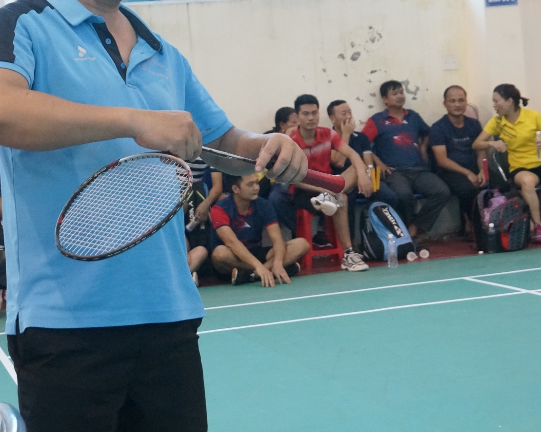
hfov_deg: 26.6
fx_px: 1137
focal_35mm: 71
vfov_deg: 21.4
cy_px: 113
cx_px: 165
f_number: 5.6
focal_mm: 28
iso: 3200
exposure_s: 1/125
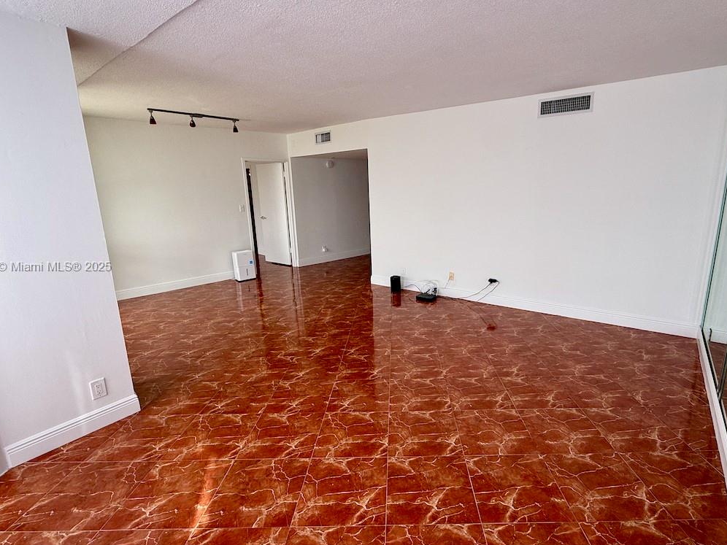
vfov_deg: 71.6
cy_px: 268
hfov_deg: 87.5
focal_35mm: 18
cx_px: 397
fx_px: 378
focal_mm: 2.22
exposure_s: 1/240
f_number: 2.2
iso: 50
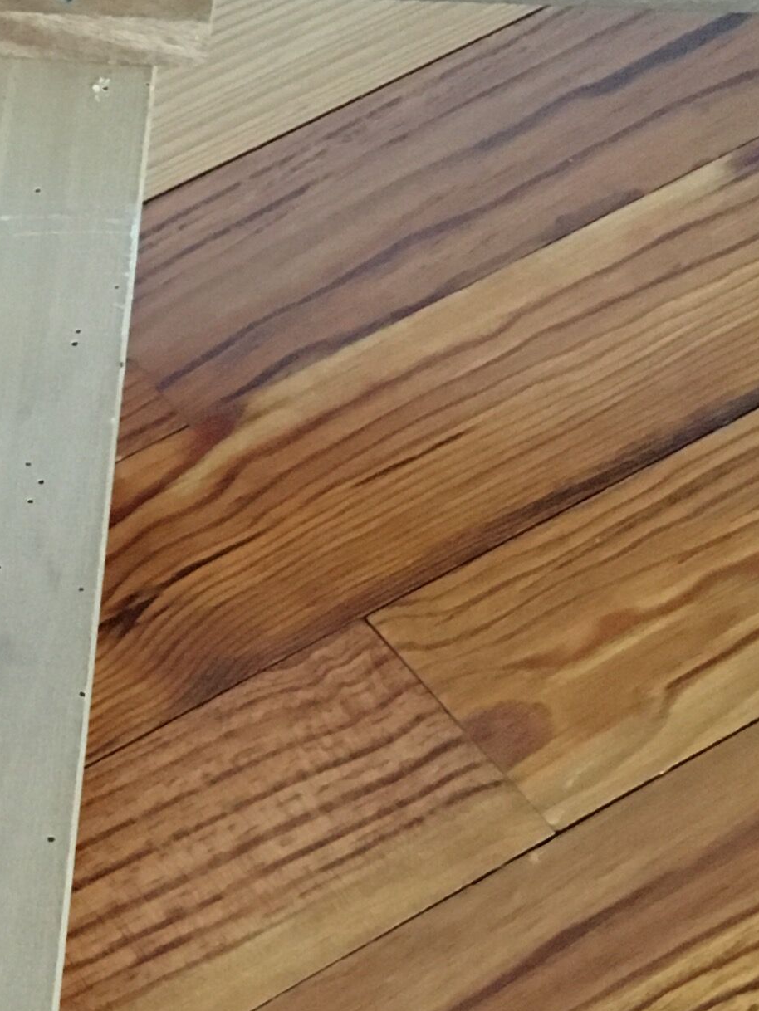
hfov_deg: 14.9
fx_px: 2806
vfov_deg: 20.3
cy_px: 701
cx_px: -157
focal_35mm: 96
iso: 320
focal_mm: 4.15
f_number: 2.2
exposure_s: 1/17
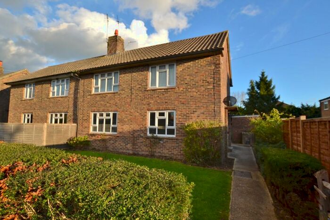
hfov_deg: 90.0
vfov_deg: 67.4
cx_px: 165
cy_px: 110
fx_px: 165
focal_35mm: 18
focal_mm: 12
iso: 100
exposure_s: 1/160
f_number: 6.3
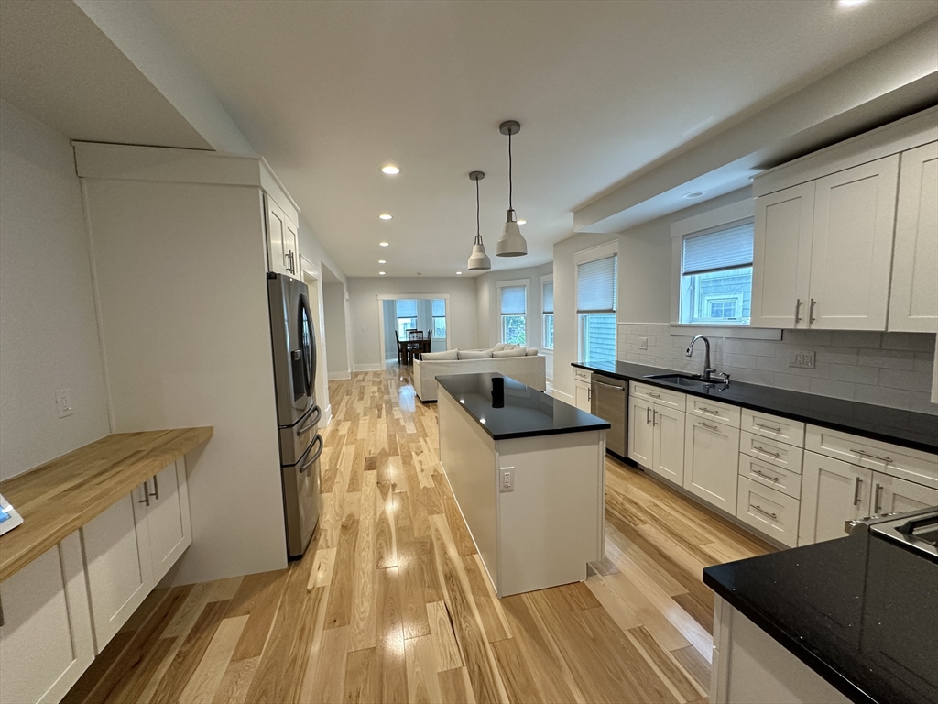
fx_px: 379
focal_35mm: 14
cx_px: 469
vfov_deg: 85.7
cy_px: 352
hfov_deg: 102.1
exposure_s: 1/120
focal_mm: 2.22
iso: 250
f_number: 2.2
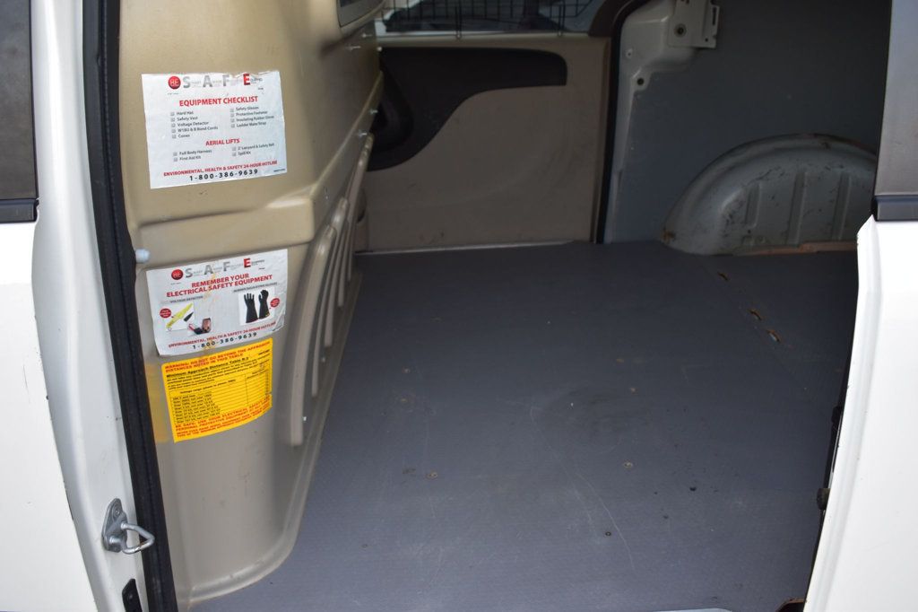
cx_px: 459
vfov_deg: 39.9
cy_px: 306
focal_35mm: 33
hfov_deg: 57.2
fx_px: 841
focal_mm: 22
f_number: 6.3
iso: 400
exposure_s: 1/20
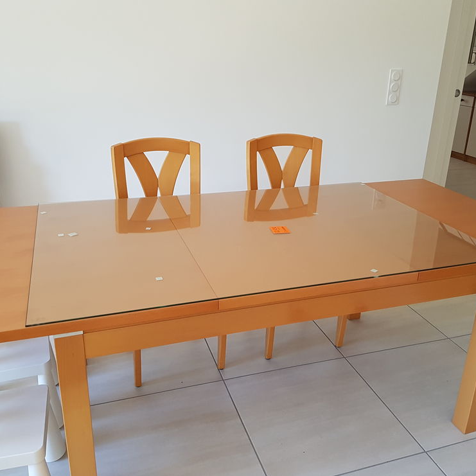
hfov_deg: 52.5
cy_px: 236
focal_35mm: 31
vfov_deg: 52.5
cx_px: 249
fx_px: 482
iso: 125
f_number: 1.7
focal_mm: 4.2
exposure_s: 1/50
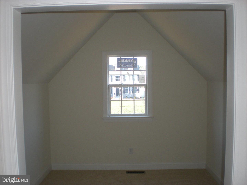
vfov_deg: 37.7
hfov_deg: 49.0
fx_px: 271
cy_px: 92
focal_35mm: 38
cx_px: 124
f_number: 3.1
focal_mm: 6.3
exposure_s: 1/56
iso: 77
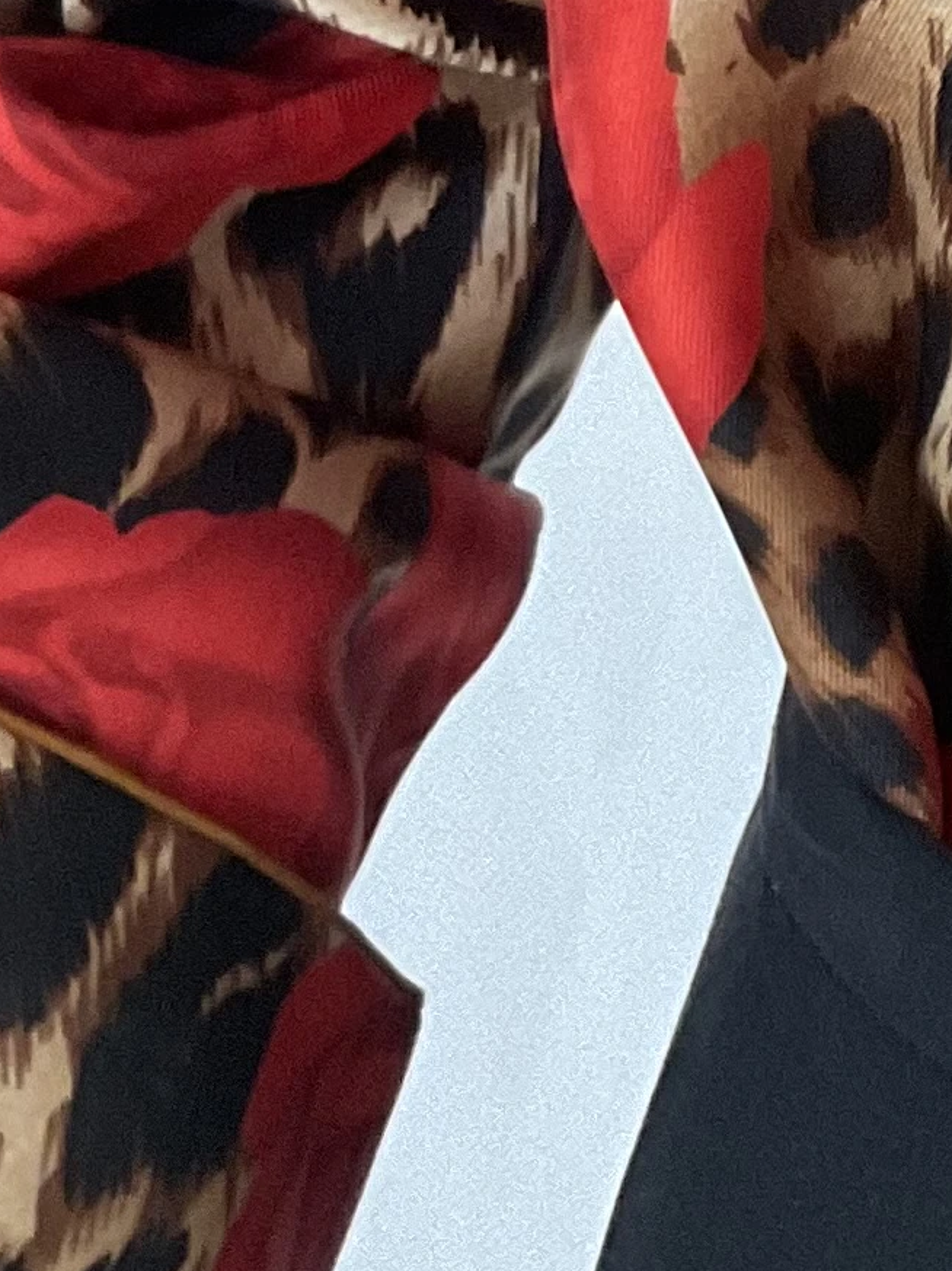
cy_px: -949
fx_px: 4917
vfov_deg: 13.4
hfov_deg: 10.1
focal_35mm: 134
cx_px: 2006
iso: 125
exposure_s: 1/50
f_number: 1.8
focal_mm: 3
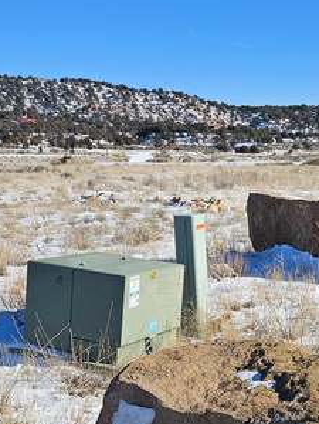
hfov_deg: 24.7
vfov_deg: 32.4
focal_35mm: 59
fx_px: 723
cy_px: 286
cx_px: 220
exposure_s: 1/2116
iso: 25
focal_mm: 5.4
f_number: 1.8
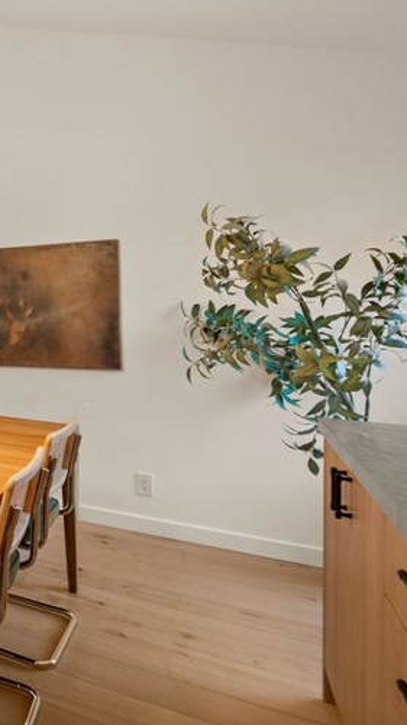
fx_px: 576
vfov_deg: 64.2
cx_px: -207
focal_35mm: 30
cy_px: 326
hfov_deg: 27.1
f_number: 8
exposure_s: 1/2
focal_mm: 14
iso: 100
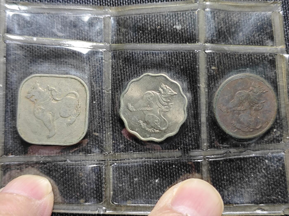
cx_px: 144
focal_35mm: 49
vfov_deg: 29.7
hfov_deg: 38.9
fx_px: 409
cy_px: 108
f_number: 1.6
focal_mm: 5.84
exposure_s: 1/61.3
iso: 250
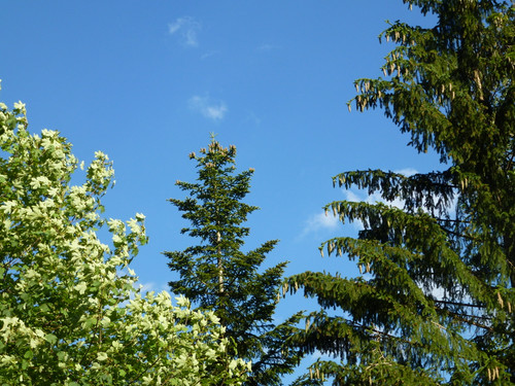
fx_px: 1116
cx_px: 258
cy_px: 193
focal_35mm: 75
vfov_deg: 19.6
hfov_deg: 26.0
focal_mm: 12.7
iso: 100
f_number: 4.7
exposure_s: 1/400
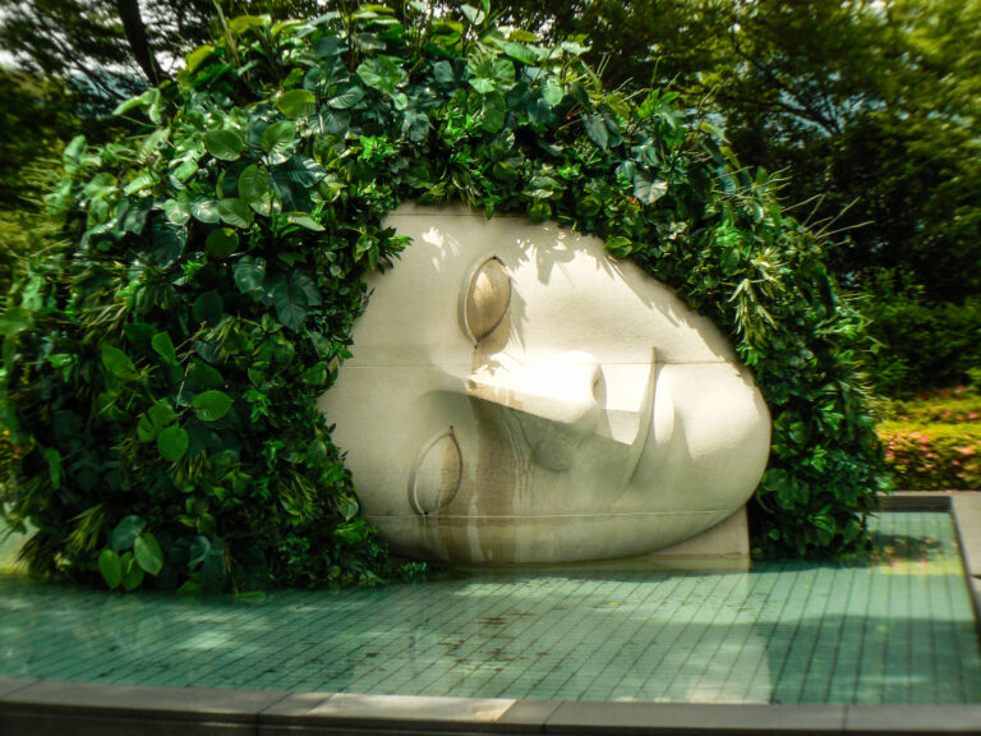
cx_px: 490
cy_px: 368
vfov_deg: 15.6
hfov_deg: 20.7
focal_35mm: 95
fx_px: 2692
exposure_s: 1/200
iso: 80
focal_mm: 15.8
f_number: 5.6
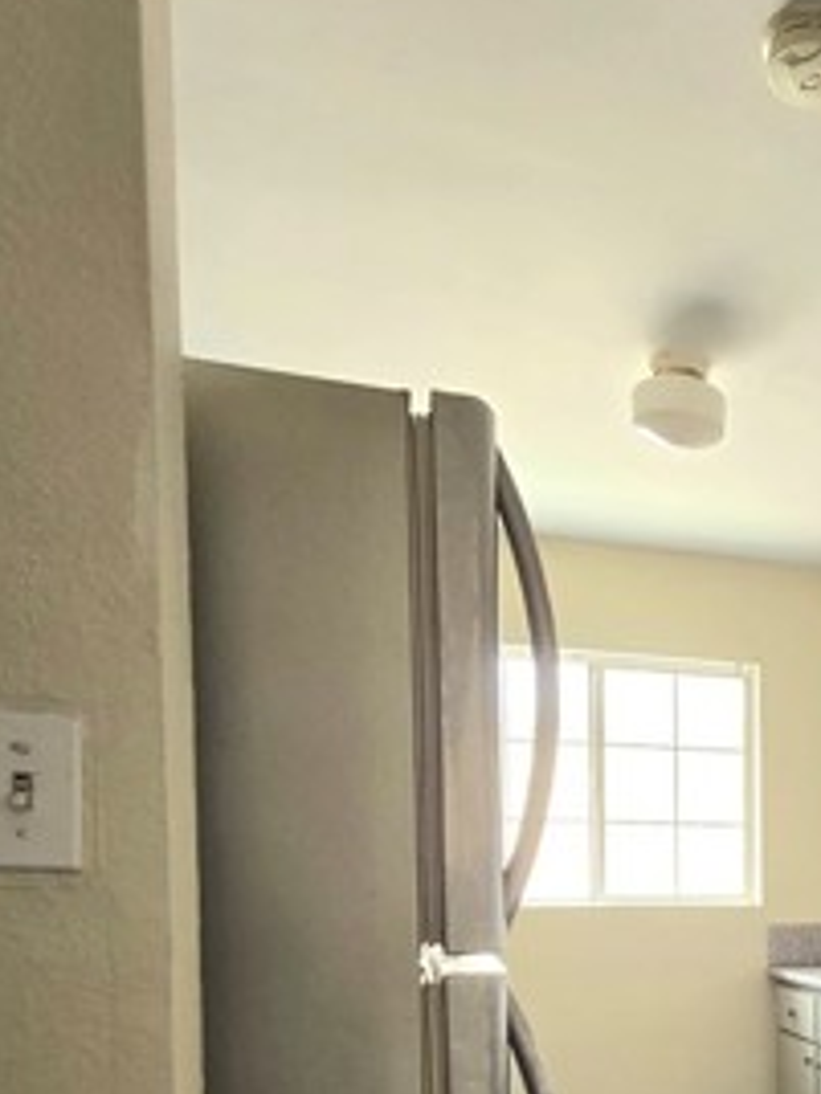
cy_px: 918
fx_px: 980
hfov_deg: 38.8
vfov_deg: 53.3
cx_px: 866
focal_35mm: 31
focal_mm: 2.2
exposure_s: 1/60.2
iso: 160
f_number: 2.2
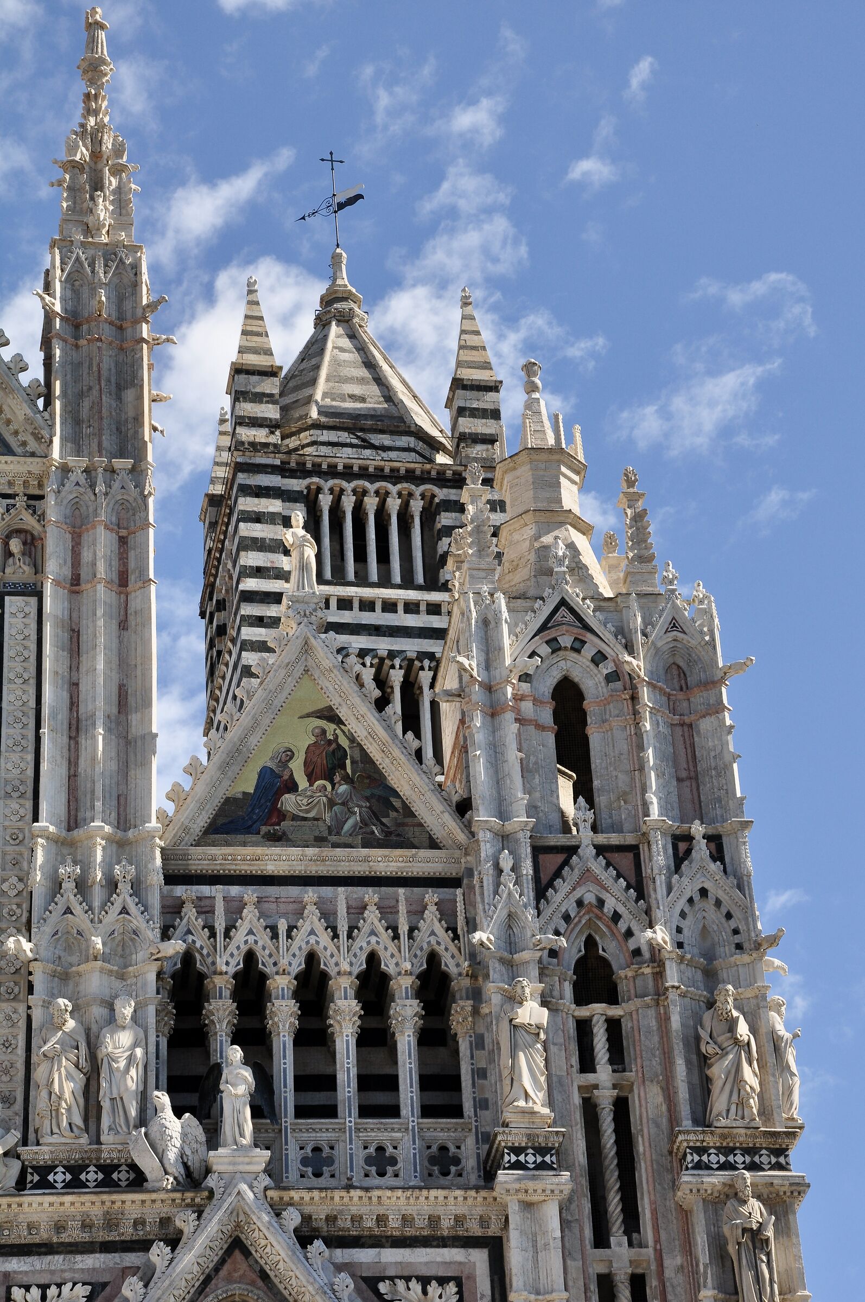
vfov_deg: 21.9
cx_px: 432
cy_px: 651
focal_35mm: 93
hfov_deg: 14.7
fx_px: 3360
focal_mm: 62
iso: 320
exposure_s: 1/320
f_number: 14
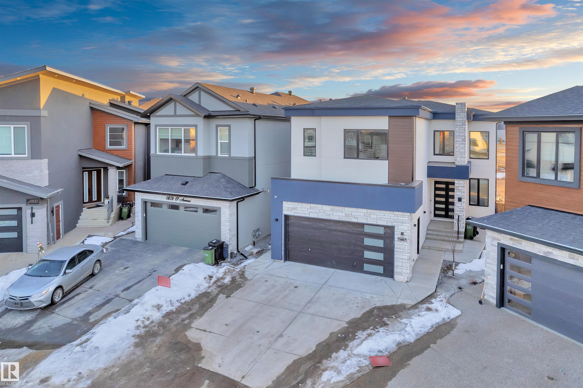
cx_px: 292
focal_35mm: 22
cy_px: 194
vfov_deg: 57.2
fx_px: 356
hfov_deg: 78.6
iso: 100
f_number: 2.8
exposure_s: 1/320
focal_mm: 8.38
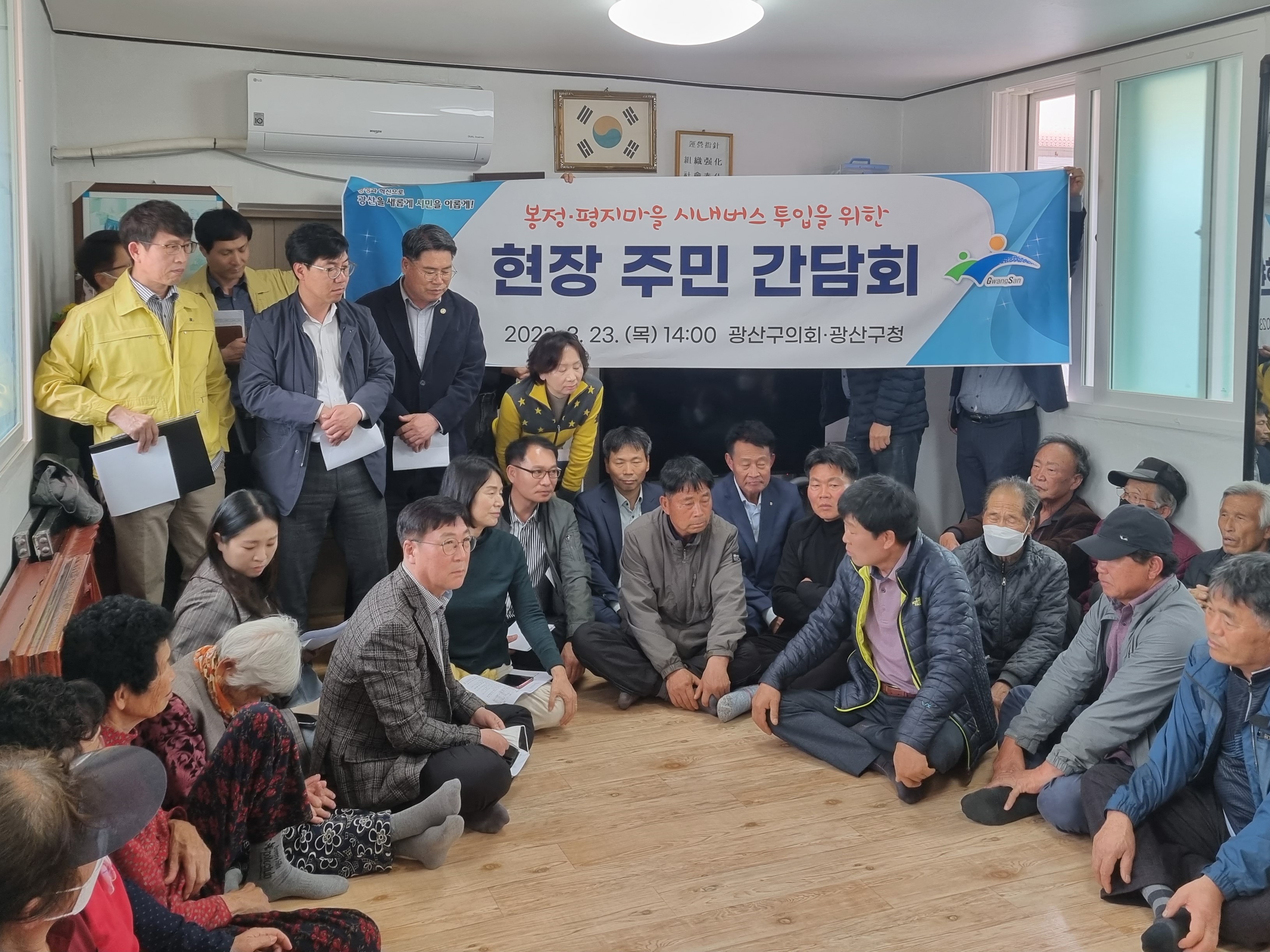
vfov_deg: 53.1
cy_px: 476
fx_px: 954
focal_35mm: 26
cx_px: 635
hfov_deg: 67.3
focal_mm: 5.4
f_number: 1.8
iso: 200
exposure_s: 1/120
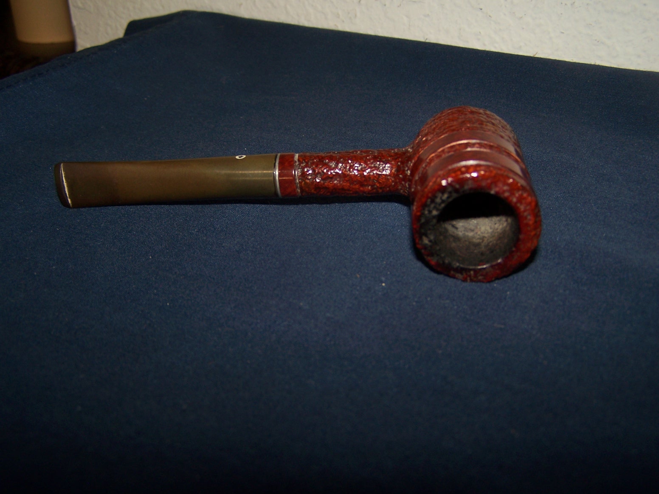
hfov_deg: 49.0
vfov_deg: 37.7
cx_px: 330
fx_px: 723
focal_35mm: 38
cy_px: 247
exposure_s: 1/60
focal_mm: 6.3
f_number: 2.8
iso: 80
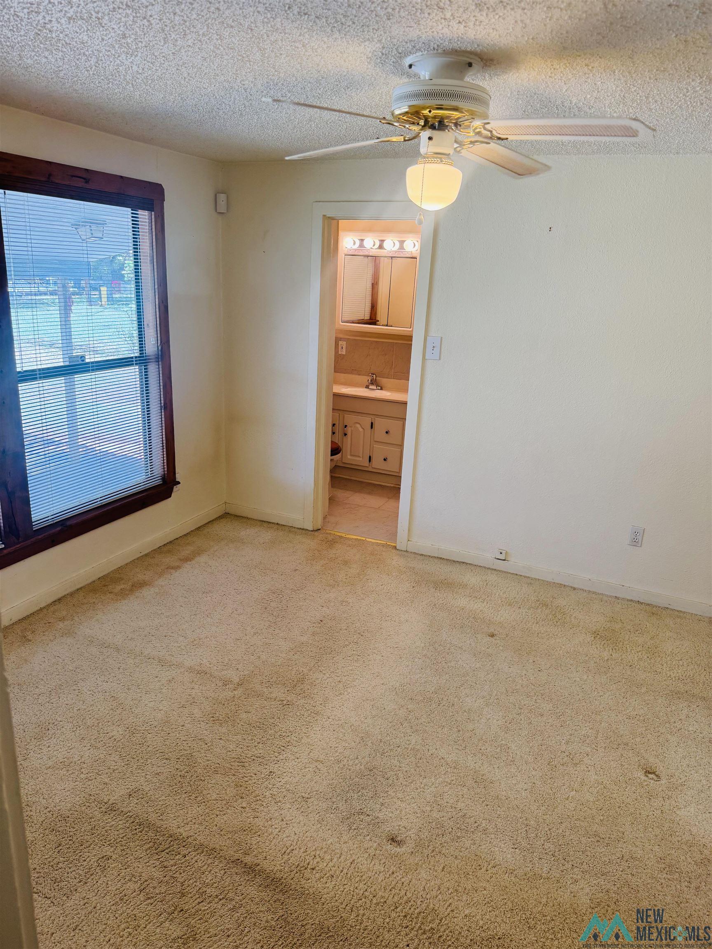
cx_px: 356
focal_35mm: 24
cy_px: 474
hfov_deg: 56.8
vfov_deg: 71.6
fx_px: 658
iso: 125
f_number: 1.78
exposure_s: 1/120
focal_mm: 6.76
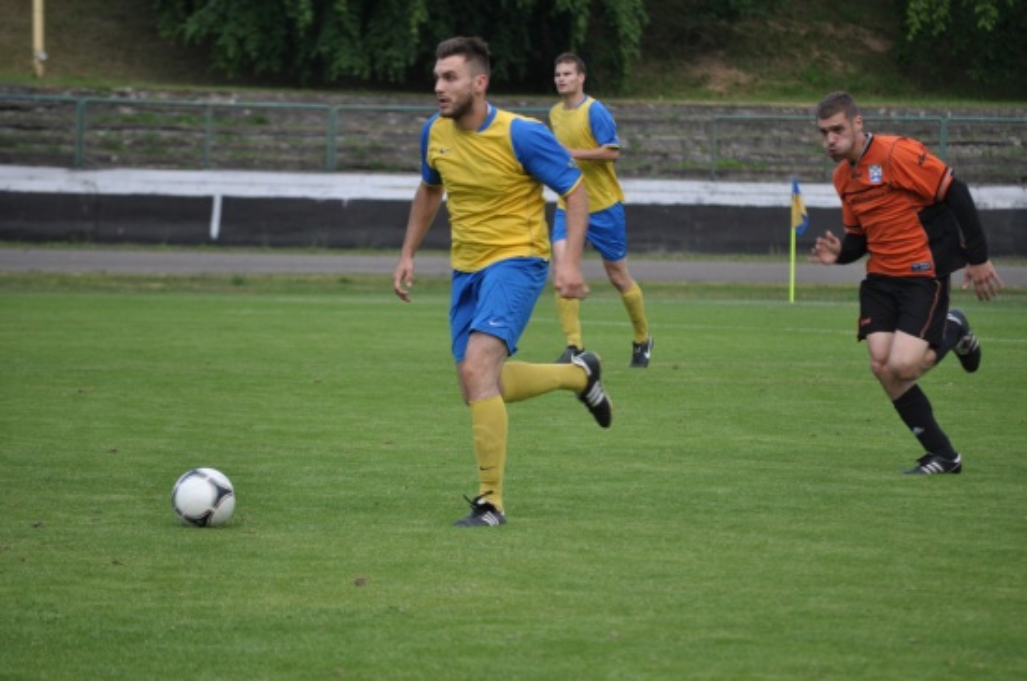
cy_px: 340
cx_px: 514
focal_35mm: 248
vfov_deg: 5.5
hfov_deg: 8.3
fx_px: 7050
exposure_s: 1/400
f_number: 5.6
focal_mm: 165
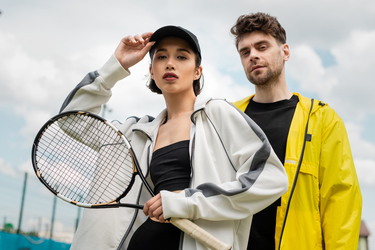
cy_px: 125
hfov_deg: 39.6
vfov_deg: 27.0
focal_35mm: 50
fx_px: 521
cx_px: 188
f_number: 4
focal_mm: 50
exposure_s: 1/800
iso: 100
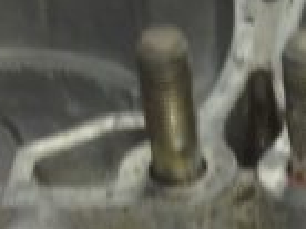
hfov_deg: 7.9
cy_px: 311
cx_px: 532
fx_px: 2162
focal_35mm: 245
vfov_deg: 6.0
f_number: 2.4
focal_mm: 4.12
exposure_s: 1/20
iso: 50
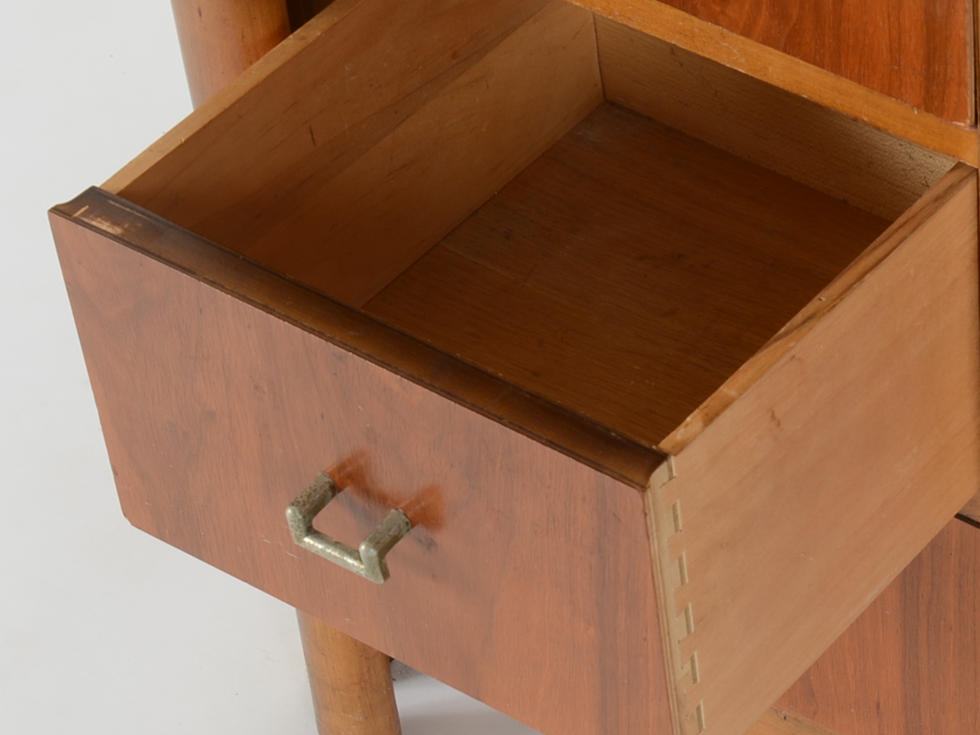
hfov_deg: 12.5
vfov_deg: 9.5
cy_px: 307
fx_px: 4416
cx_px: 992
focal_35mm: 156
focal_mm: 48
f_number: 11
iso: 100
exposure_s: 1/80
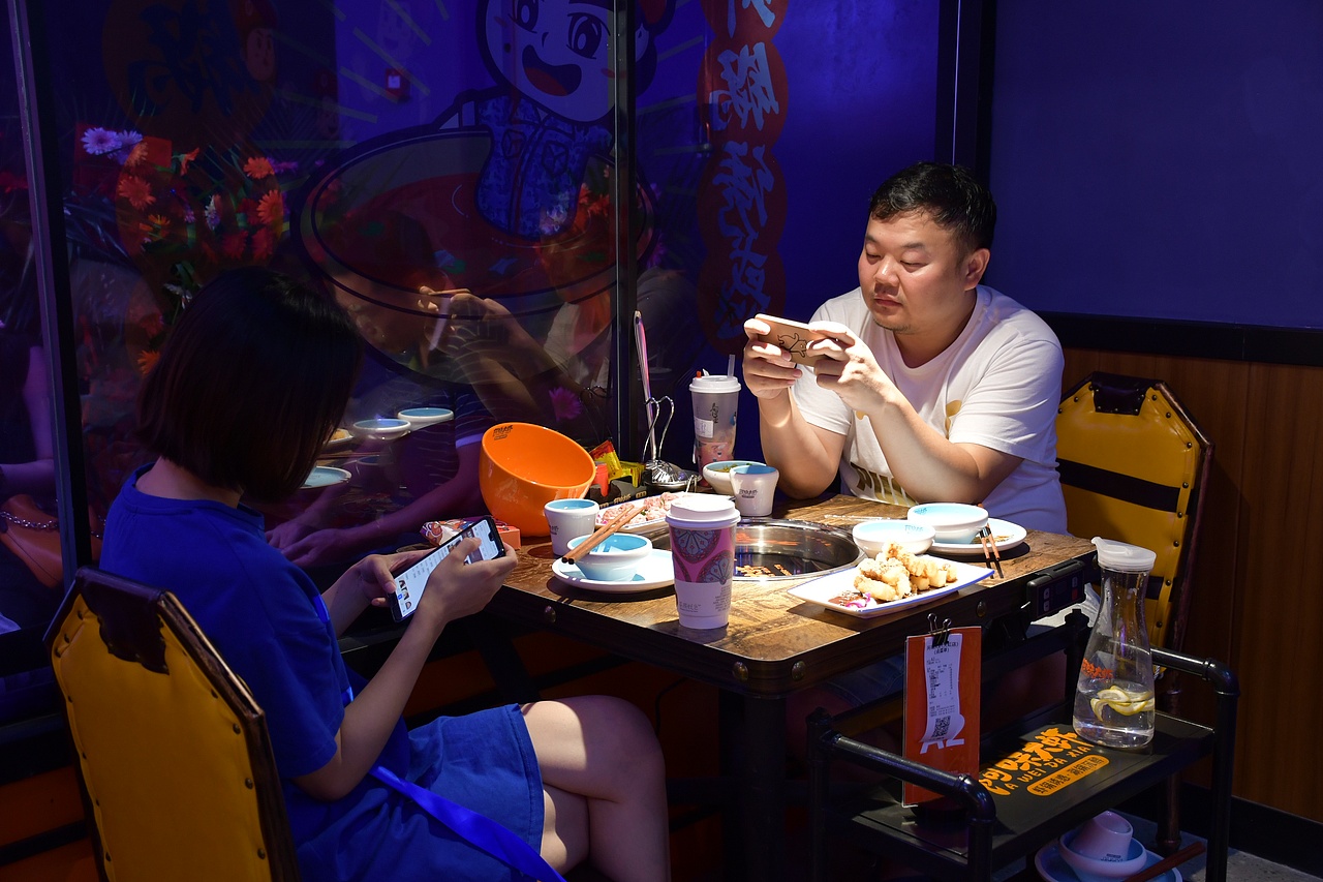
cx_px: 662
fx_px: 1433
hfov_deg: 49.6
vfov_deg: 34.2
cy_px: 441
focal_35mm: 39
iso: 720
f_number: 3.8
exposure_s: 1/30
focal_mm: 26
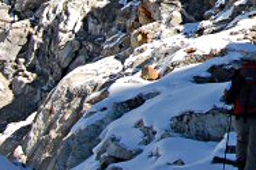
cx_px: 407
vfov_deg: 8.2
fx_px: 1144
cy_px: -133
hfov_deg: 12.1
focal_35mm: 161
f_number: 10
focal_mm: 28
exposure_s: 1/250
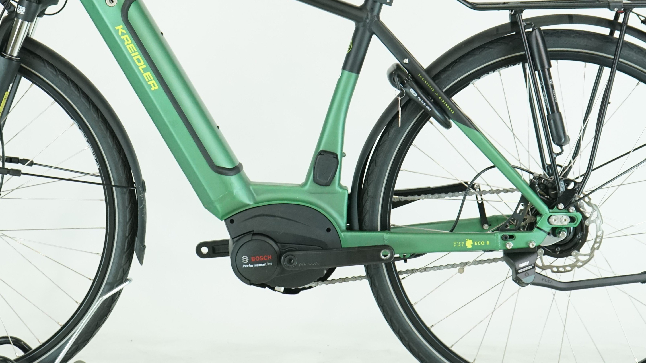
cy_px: 89
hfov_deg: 23.6
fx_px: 1542
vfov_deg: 13.4
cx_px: 257
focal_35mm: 90
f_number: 5.6
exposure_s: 1/200
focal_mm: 51
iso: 1600
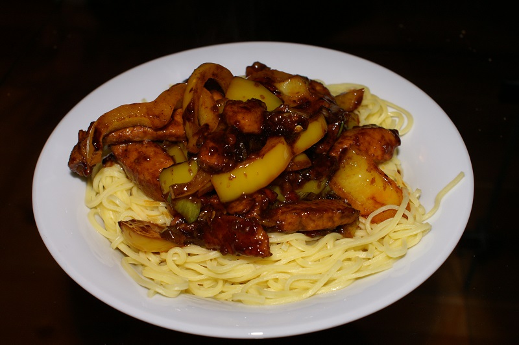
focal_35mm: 45
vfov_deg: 29.8
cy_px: 172
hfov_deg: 43.7
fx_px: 648
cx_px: 260
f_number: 6.3
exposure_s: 1/60
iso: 400
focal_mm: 30
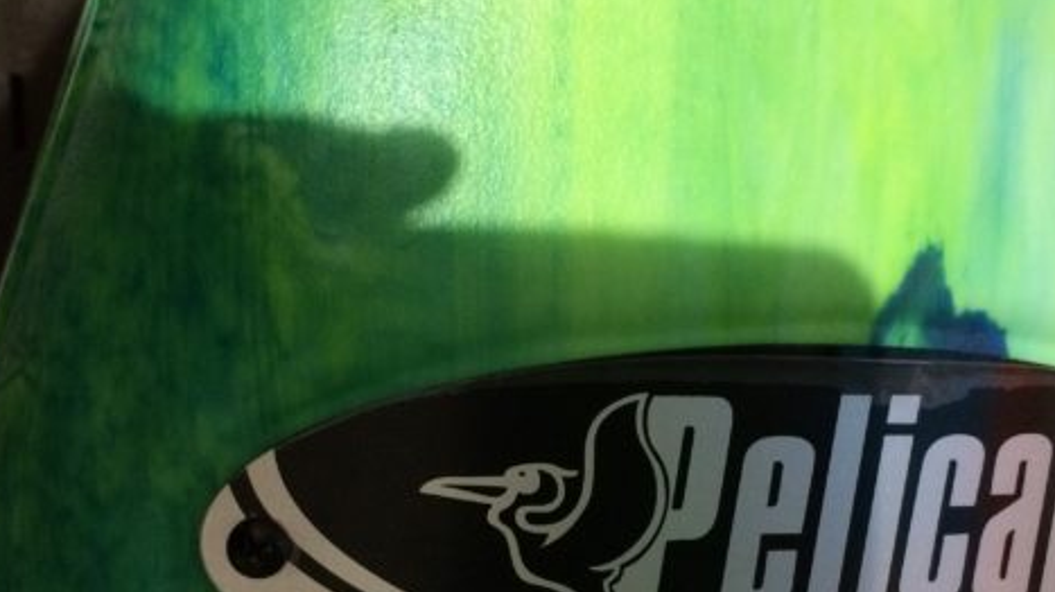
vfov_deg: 22.5
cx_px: 621
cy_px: 524
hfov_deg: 39.8
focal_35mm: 52
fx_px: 1454
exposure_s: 1/30
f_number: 2.2
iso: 250
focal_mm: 4.15
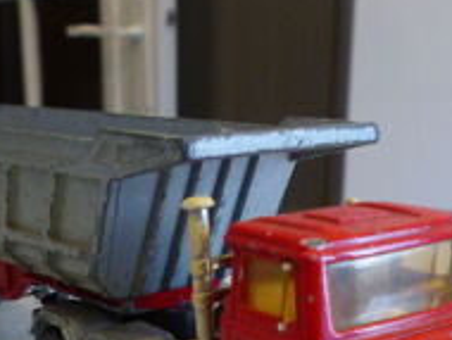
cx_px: 164
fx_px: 824
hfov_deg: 30.5
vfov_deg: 22.2
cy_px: 359
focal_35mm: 63
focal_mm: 4.5
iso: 400
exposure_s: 1/60
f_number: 2.8
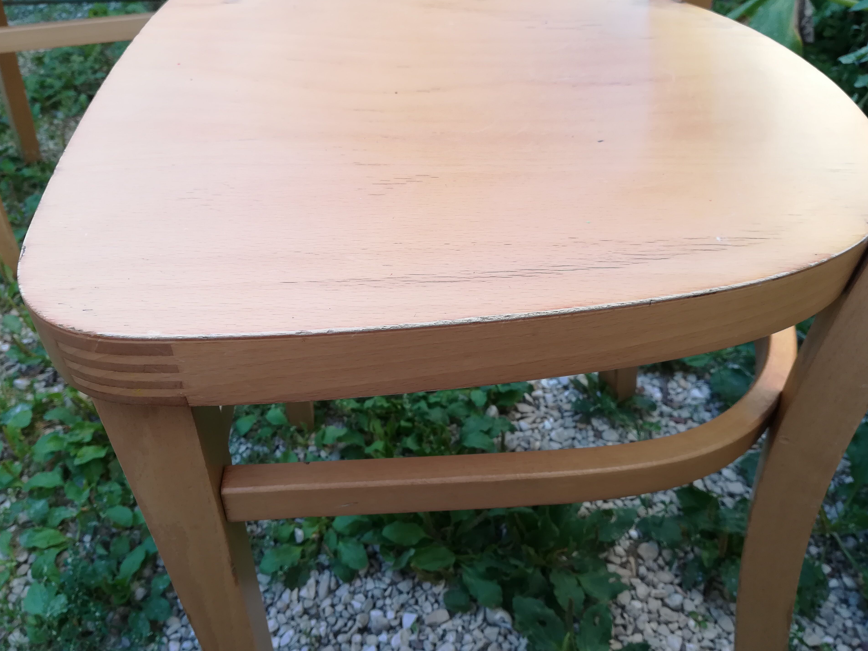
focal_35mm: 27
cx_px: 426
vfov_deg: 51.4
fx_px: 677
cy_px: 318
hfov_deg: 65.3
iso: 50
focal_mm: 3.83
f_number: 2.2
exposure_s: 1/126
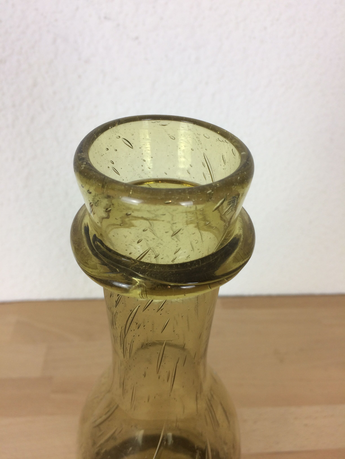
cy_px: 230
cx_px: 172
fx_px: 385
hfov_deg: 48.2
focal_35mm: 29
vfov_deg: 61.7
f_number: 2.2
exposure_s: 1/50
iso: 40
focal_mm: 4.15
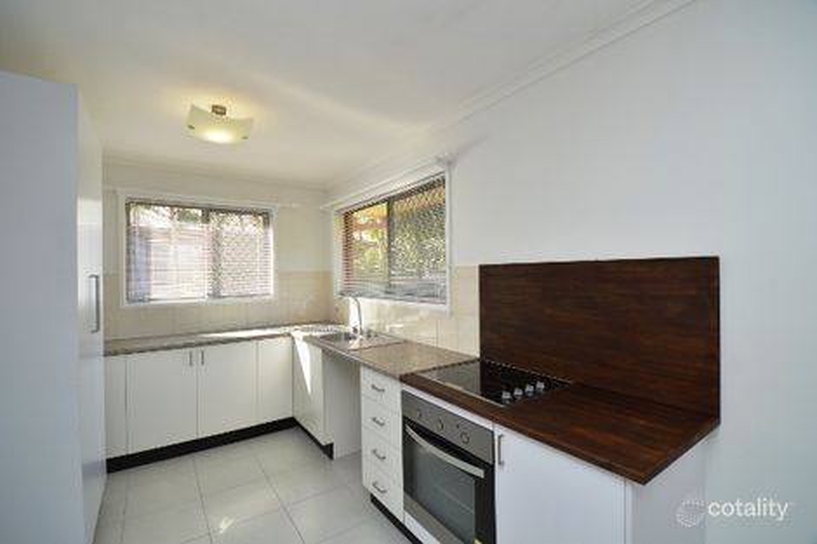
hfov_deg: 100.4
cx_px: 408
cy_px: 272
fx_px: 340
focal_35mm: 15
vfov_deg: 77.3
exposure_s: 1/100
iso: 200
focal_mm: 10
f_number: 5
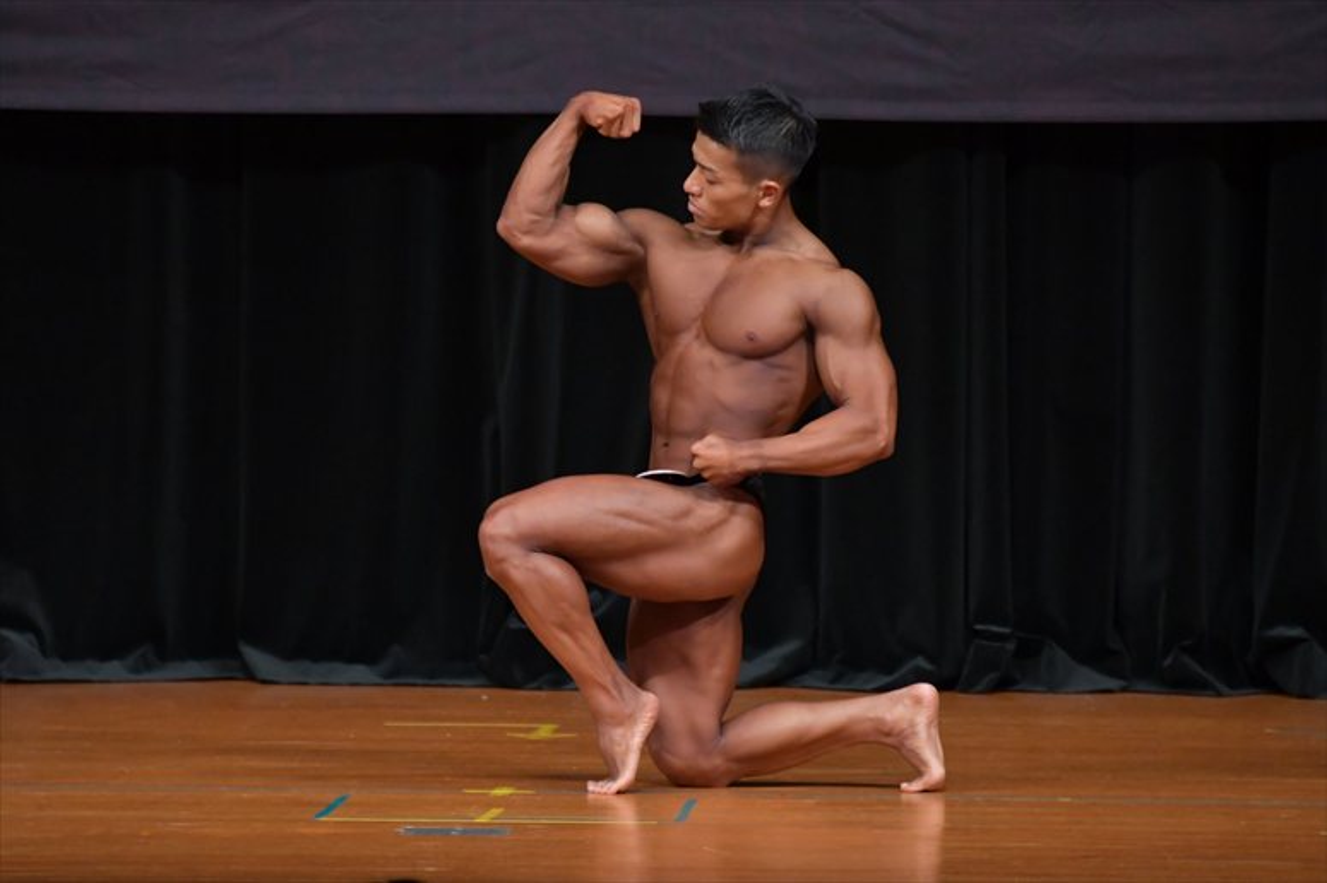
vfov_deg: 3.7
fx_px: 13816
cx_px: 664
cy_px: 442
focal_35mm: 375
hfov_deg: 5.5
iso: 4000
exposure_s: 1/400
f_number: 5.6
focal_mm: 250
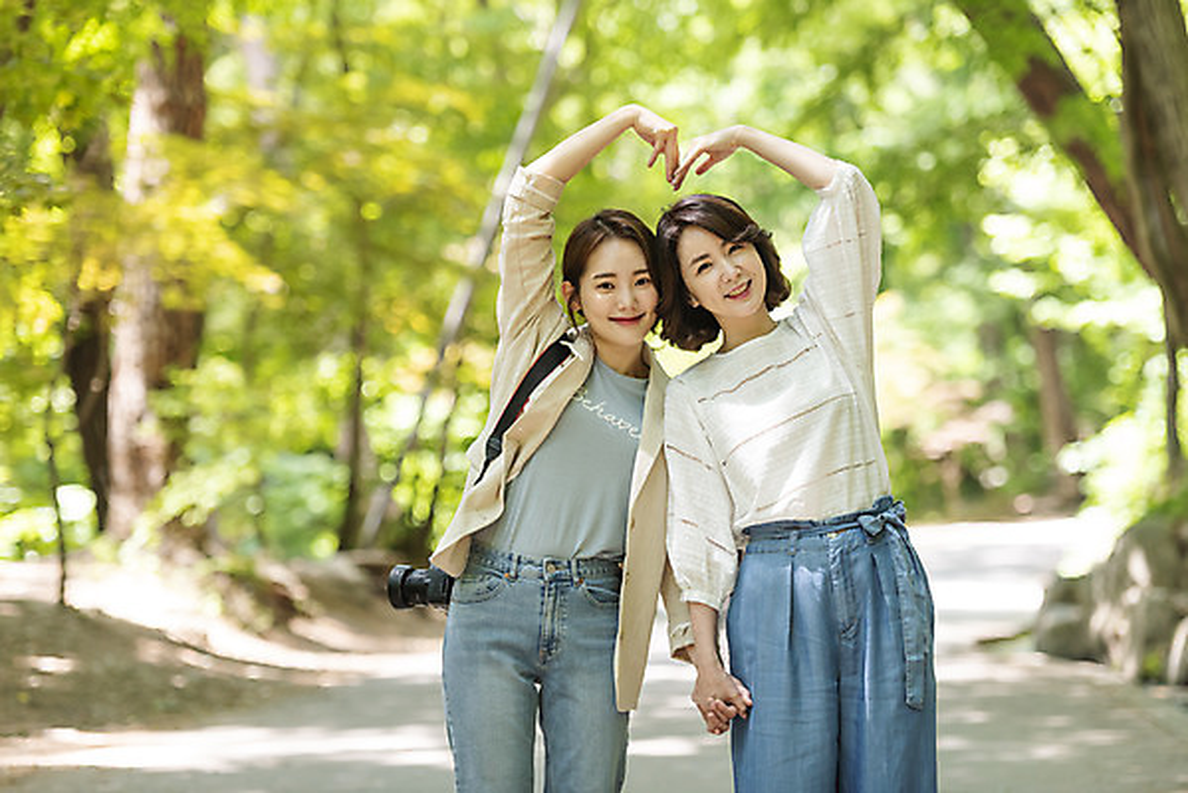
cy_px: 396
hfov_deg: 16.8
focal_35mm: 122
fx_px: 4028
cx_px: 594
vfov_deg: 11.2
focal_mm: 122
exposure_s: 1/250
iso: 400
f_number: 2.8
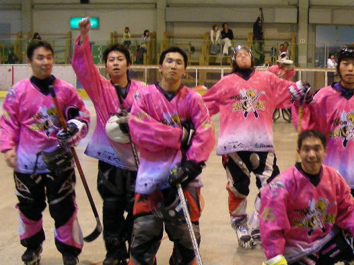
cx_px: 281
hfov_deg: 25.9
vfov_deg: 19.8
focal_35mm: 74
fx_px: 756
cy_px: 179
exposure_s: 1/20
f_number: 3.5
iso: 200
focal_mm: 6.3
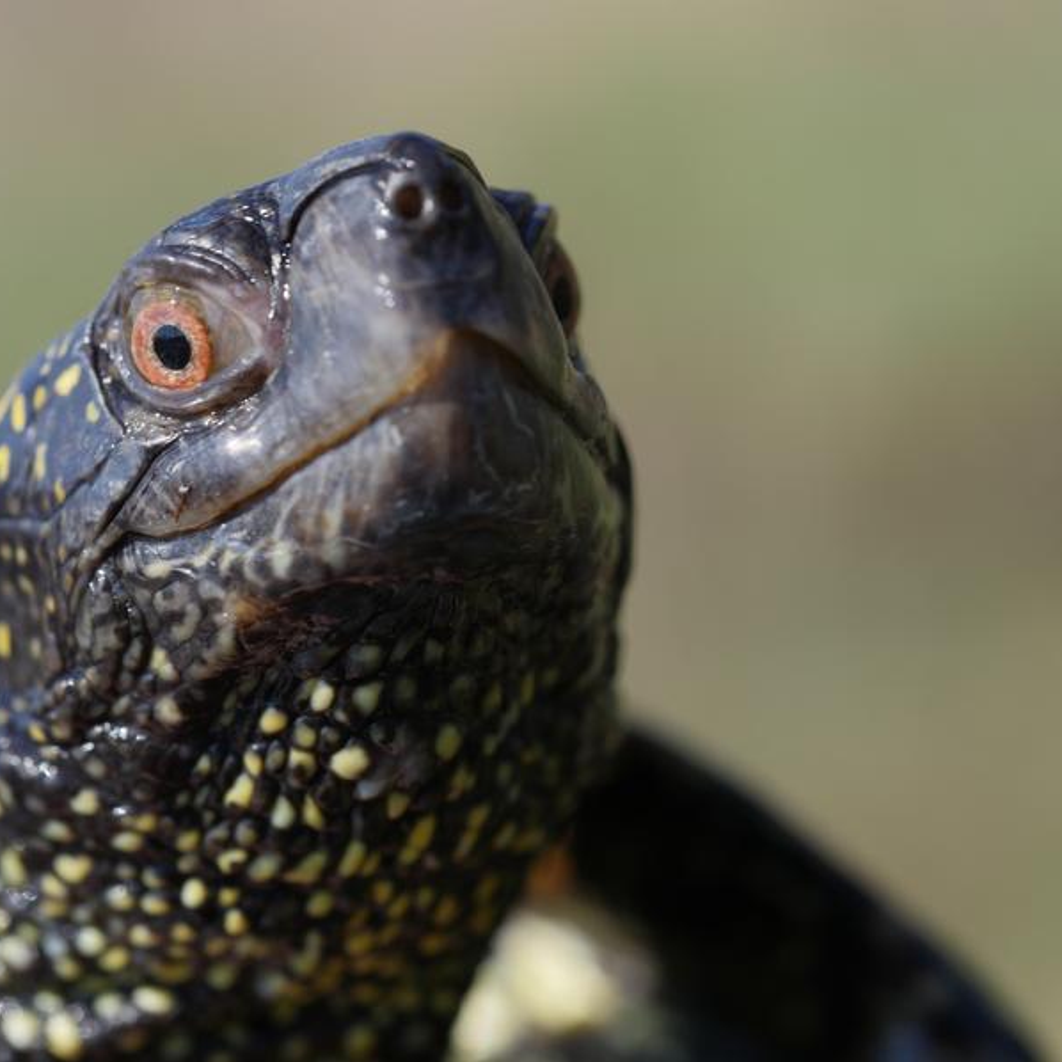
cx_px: 407
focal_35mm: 142
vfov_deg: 12.3
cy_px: 531
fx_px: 4929
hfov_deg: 12.3
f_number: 4.5
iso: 200
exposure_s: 1/500
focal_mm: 60
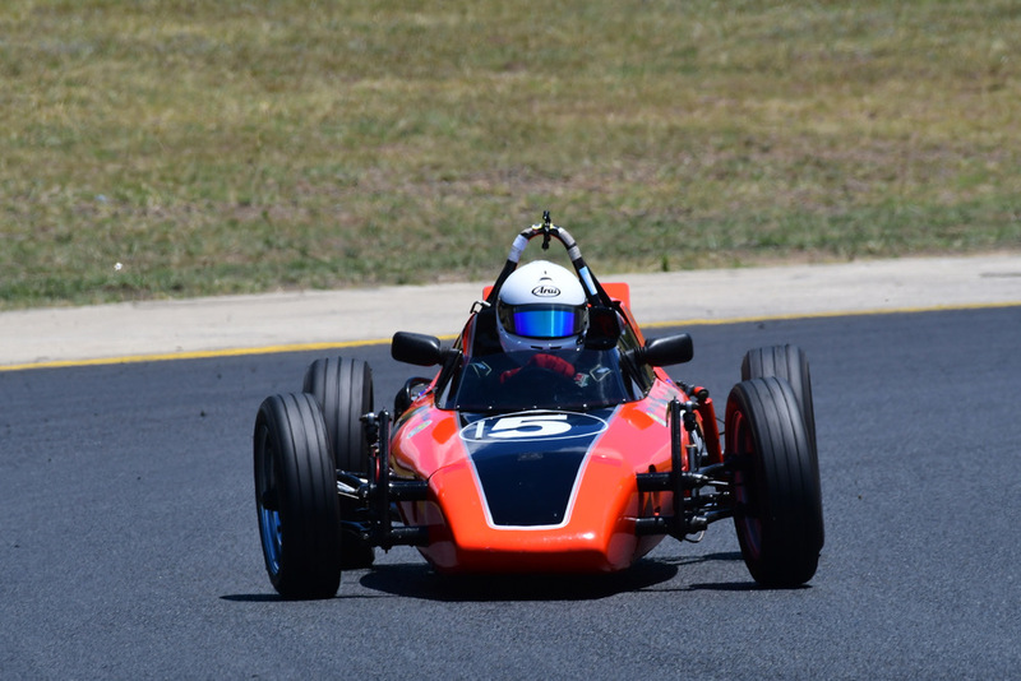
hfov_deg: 3.1
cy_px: 340
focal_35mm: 675
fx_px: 19150
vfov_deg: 2.0
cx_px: 510
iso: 320
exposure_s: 1/640
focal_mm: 450
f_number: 11
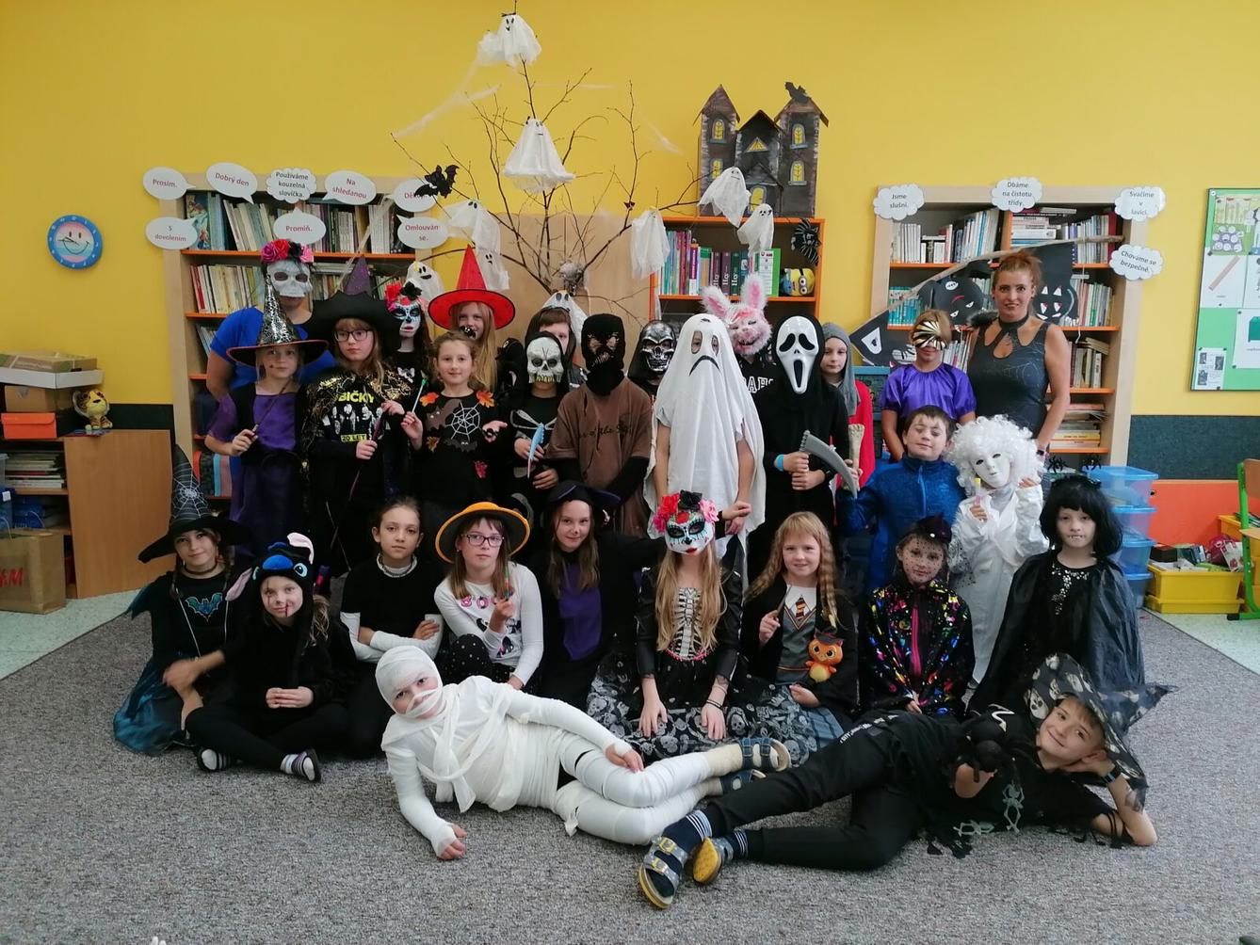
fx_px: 983
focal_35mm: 27
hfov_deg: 65.3
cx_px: 630
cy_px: 472
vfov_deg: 51.4
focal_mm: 4.75
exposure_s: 1/50
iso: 100
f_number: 1.8
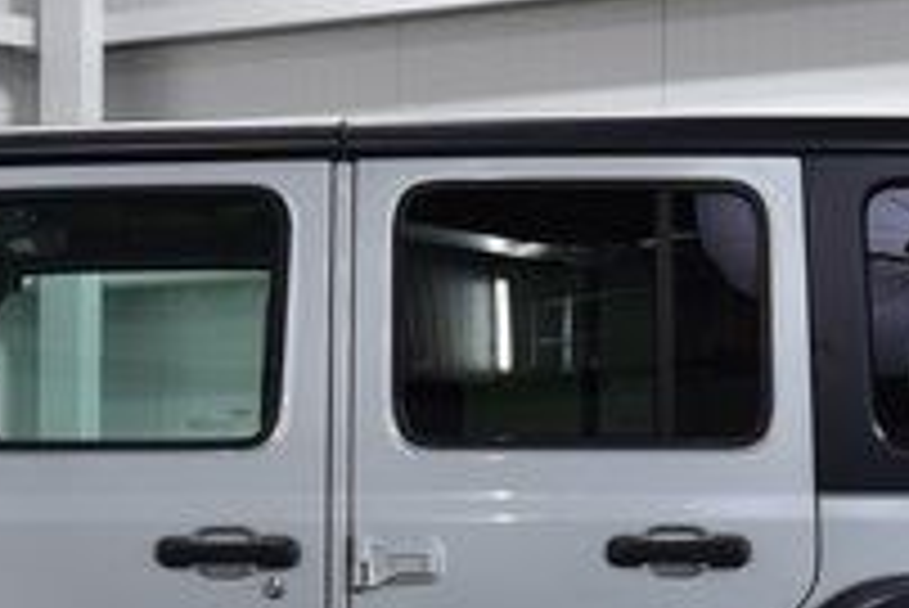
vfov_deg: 8.9
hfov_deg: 13.4
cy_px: 705
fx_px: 3841
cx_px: 216
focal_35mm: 152
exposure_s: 1/20
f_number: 6.3
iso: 400
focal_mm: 32
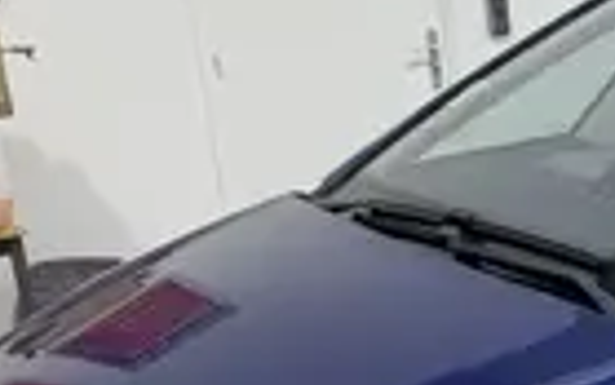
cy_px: 485
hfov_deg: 20.2
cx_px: 914
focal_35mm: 89
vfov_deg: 14.2
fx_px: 1492
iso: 100
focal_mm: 6.76
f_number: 1.78
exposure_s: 1/100
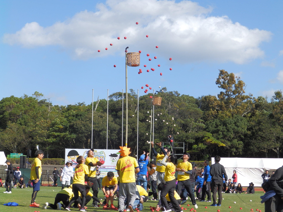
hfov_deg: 25.7
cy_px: 106
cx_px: 142
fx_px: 621
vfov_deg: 19.4
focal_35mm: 76
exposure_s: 1/640
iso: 100
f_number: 4.8
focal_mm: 13.6
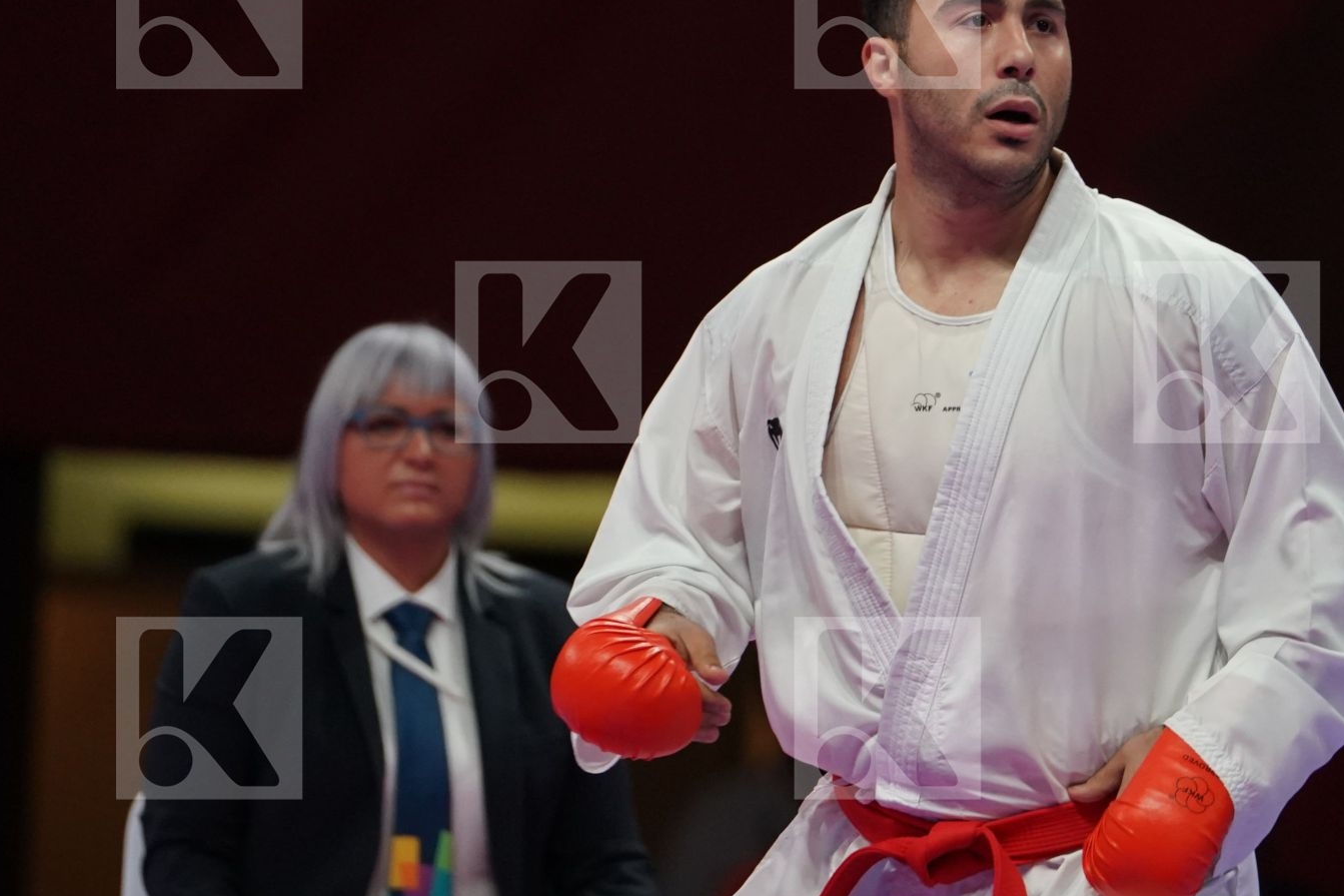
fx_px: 21015
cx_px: 888
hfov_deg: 3.7
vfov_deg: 2.4
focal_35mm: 563
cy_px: 352
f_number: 4
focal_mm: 280
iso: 2500
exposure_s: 1/1000
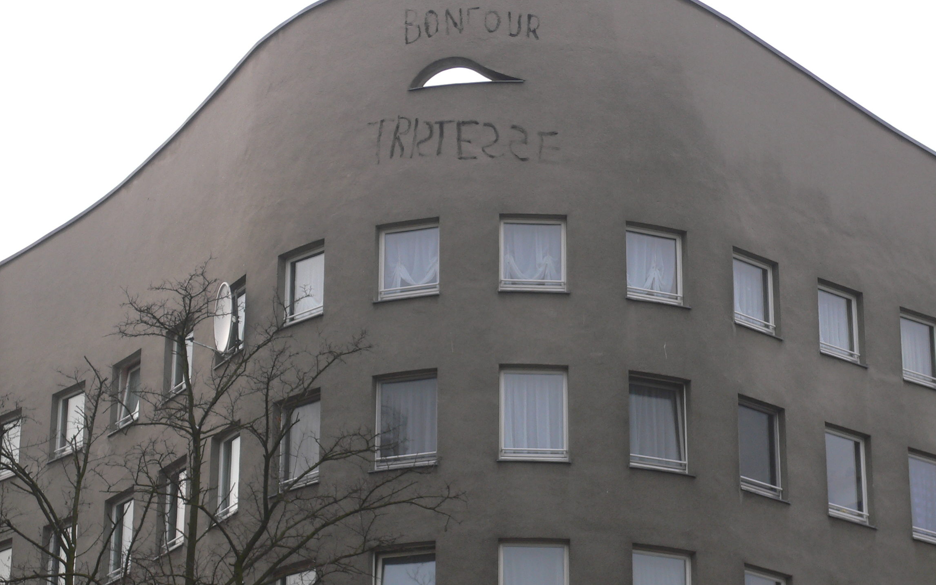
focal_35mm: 112
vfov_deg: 11.7
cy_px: 291
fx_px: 2857
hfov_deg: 18.6
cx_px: 470
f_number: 5
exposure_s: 1/250
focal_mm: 17.4
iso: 64
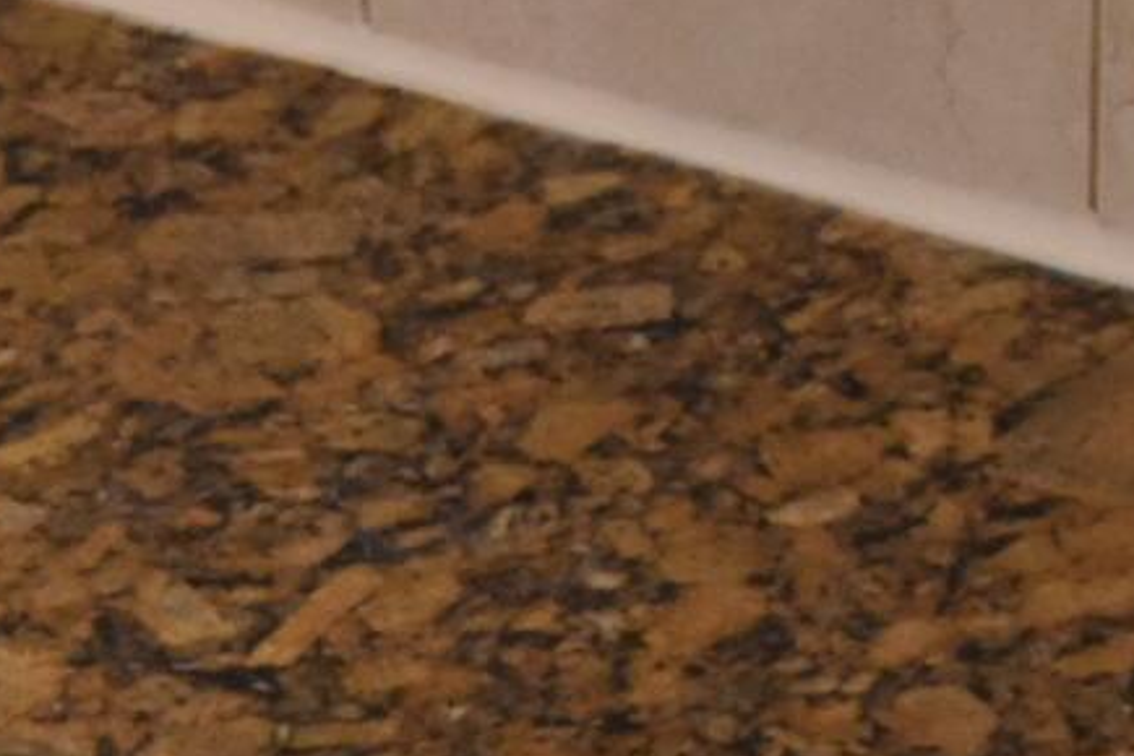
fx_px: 6520
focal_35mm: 207
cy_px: 881
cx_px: -1045
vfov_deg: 6.6
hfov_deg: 9.4
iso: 1400
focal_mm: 20
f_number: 4
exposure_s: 1/125
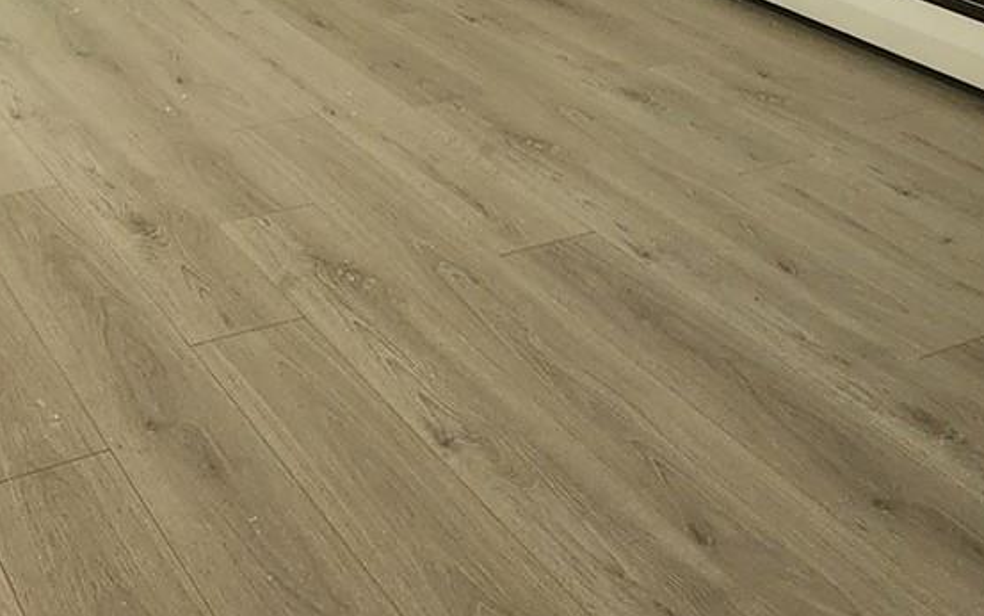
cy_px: -210
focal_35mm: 51
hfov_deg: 38.2
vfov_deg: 22.4
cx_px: 212
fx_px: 1368
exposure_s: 1/60
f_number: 2.2
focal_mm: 2.2
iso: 125
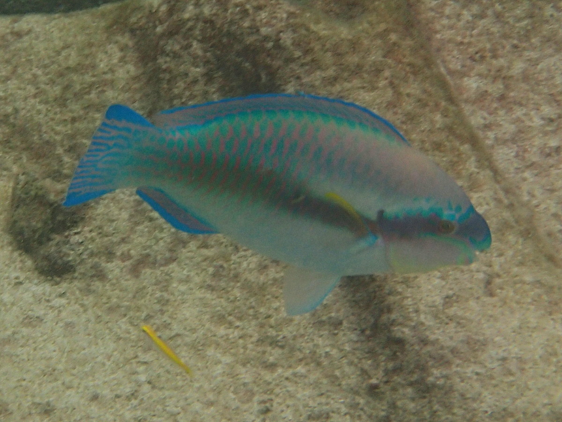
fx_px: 1624
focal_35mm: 100
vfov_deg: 14.8
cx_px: 281
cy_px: 211
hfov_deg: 19.6
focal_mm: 18
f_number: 6.3
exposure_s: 1/400
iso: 125
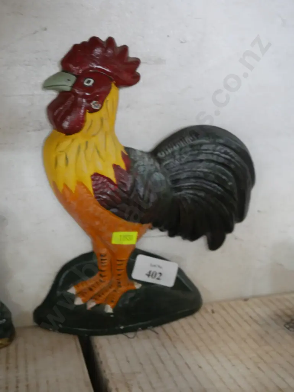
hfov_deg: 30.3
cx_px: 147
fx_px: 543
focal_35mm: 48
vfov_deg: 39.6
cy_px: 196
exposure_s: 1/60
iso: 2500
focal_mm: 24
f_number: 5.2
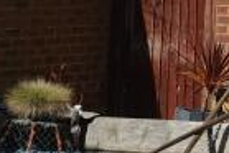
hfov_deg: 7.4
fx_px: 1687
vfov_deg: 5.0
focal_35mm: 265
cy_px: -228
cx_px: 479
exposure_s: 1/1000
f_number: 4.5
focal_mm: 13.31
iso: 100
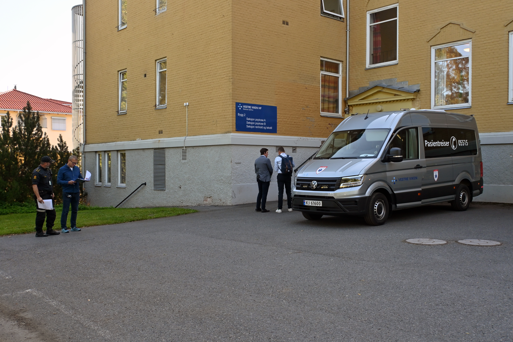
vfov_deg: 36.9
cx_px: 256
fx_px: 513
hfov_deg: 53.1
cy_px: 171
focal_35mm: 36
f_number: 8
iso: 200
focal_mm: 24
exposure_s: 1/125
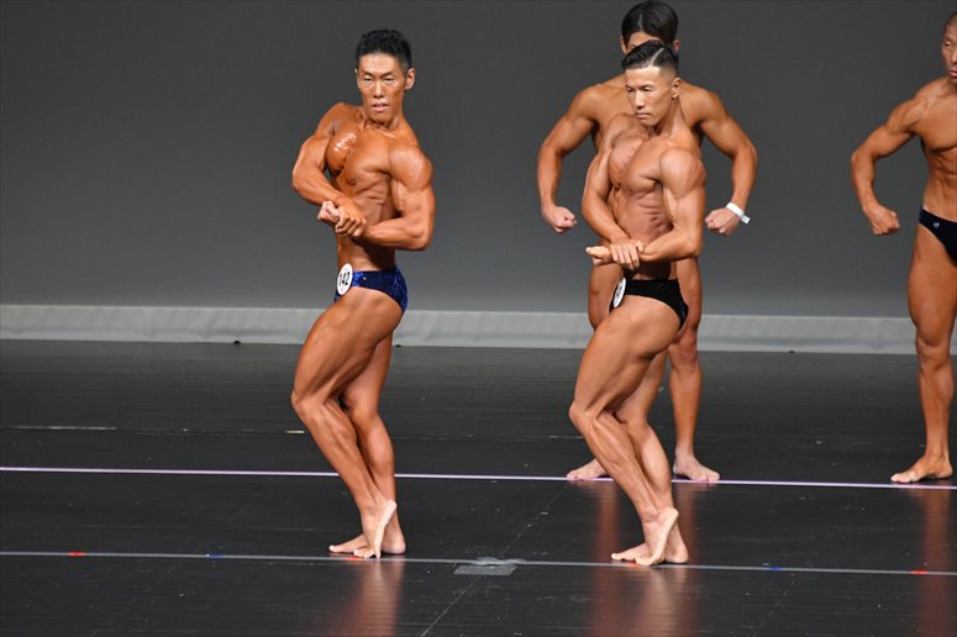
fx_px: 9167
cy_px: 318
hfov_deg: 6.0
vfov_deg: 4.0
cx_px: 478
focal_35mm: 345
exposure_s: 1/400
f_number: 5.6
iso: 4000
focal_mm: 230
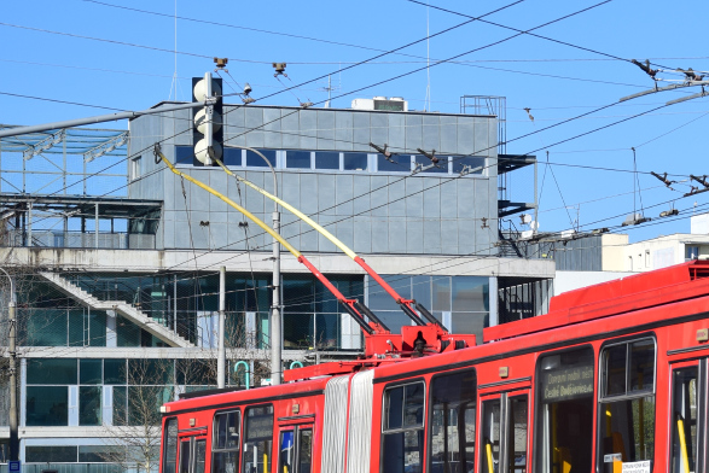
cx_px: 696
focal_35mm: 166
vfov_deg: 8.3
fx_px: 3271
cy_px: 282
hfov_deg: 12.2
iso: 200
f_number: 6.3
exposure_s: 1/1000
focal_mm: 50
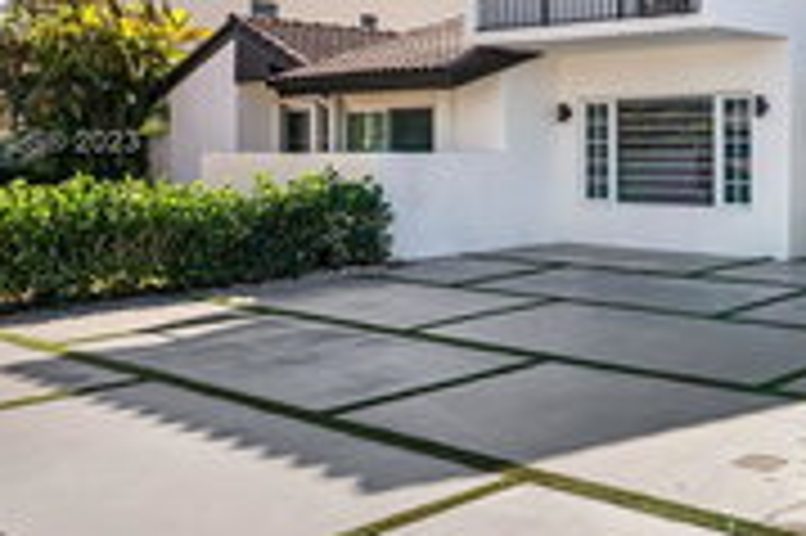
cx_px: 788
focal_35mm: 43
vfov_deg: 30.7
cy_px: 144
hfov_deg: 40.4
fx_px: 962
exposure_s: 1/60
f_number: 11
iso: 50
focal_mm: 16
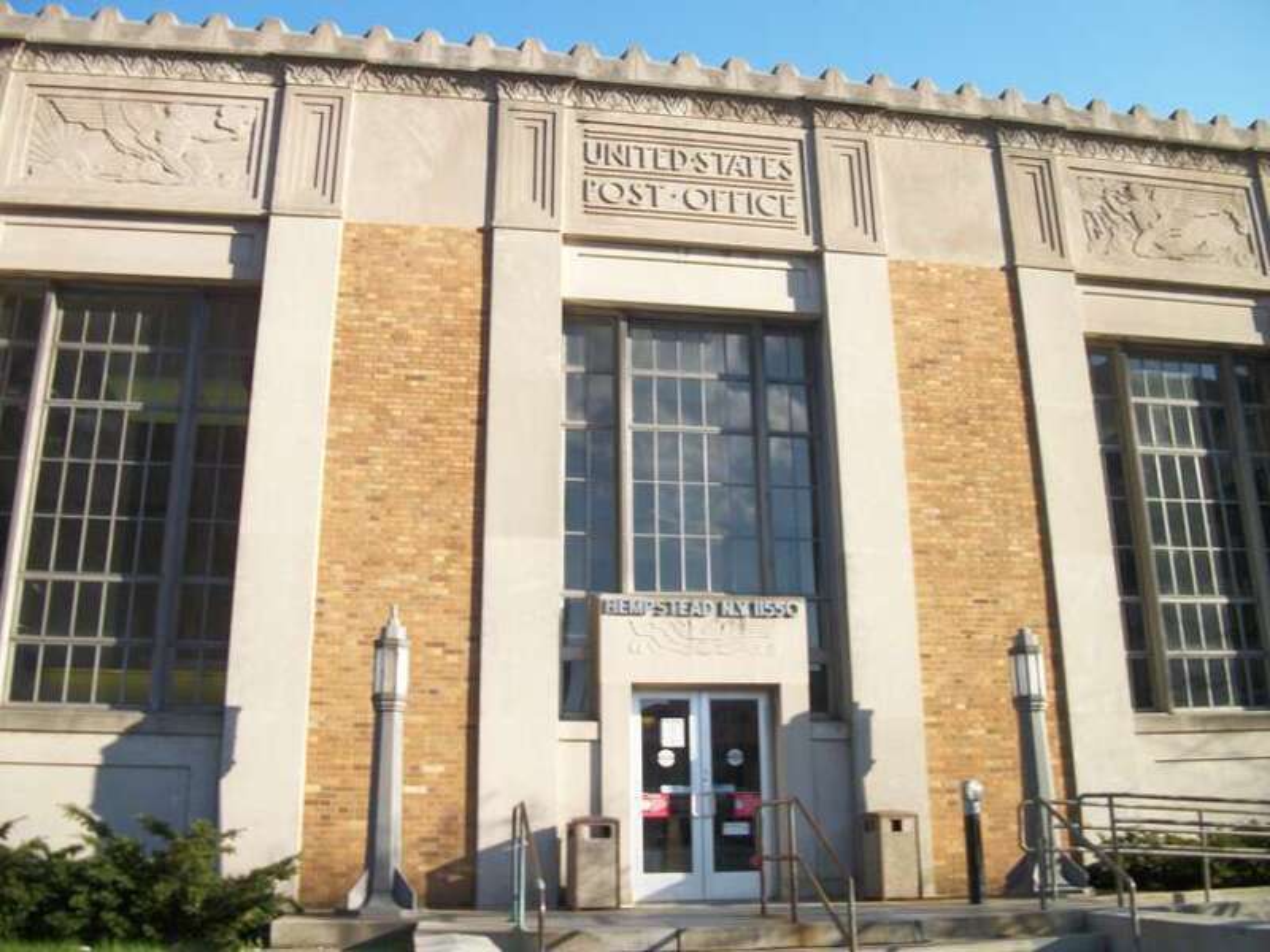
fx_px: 1174
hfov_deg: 56.8
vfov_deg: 44.2
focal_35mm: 32
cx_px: 635
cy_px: 476
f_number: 8.8
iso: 80
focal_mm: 5.7
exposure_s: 1/60
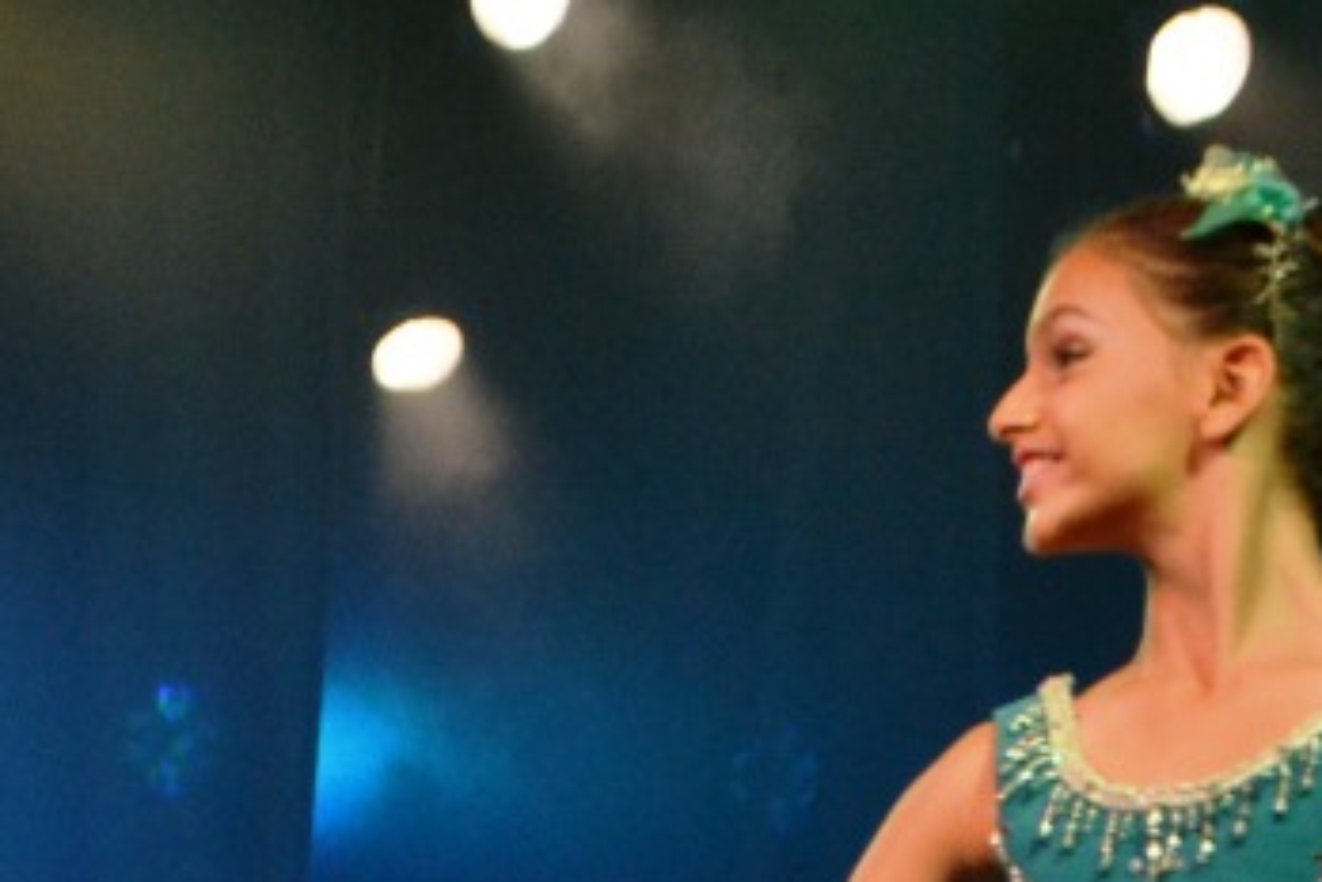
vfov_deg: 5.6
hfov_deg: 8.4
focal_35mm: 242
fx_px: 8903
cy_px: 1230
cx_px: -91
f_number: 5.6
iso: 1400
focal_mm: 55
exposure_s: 1/500
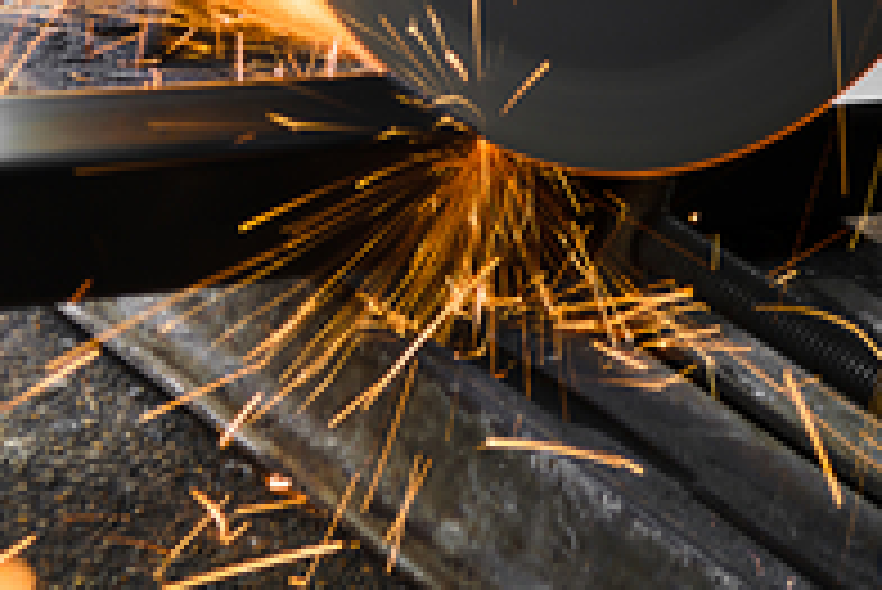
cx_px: 81
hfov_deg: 13.9
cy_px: 38
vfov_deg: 9.4
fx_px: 3582
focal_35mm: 146
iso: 100
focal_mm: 45
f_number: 5.6
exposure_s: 1/40
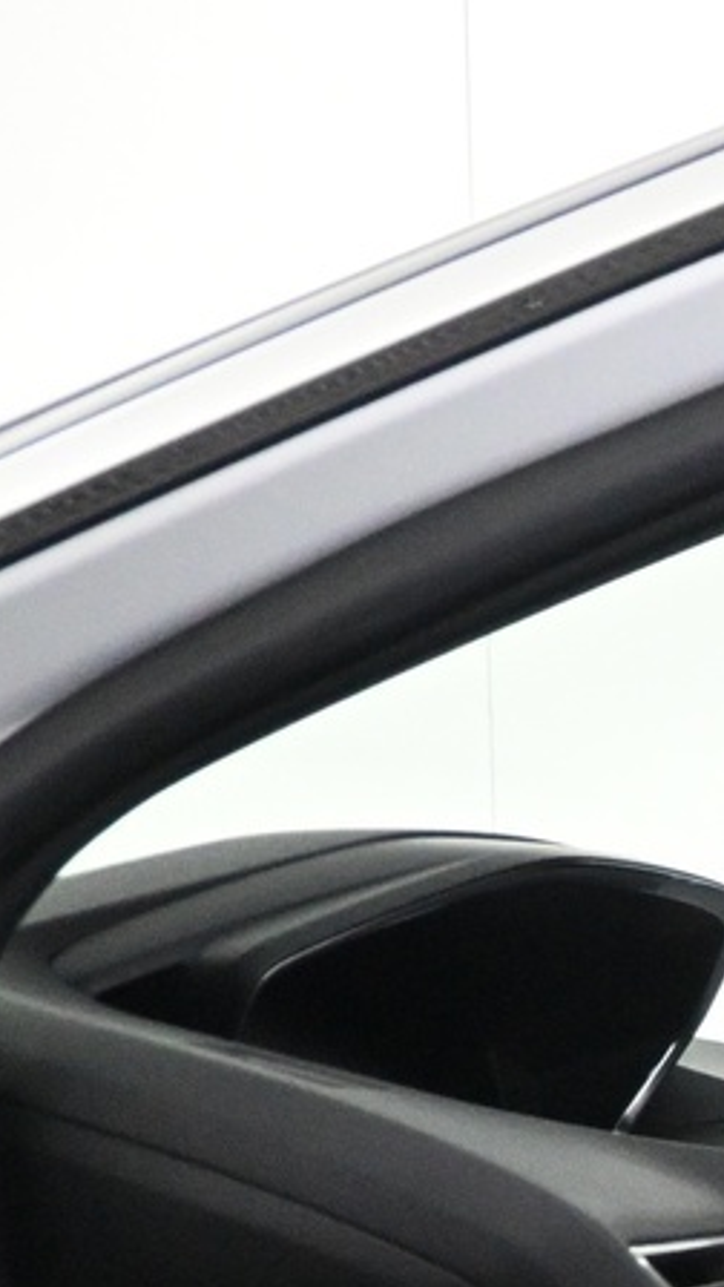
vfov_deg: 22.2
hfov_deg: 9.8
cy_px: 1379
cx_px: 2250
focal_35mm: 91
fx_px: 3106
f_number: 3.5
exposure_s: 1/100
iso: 4000
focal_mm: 16
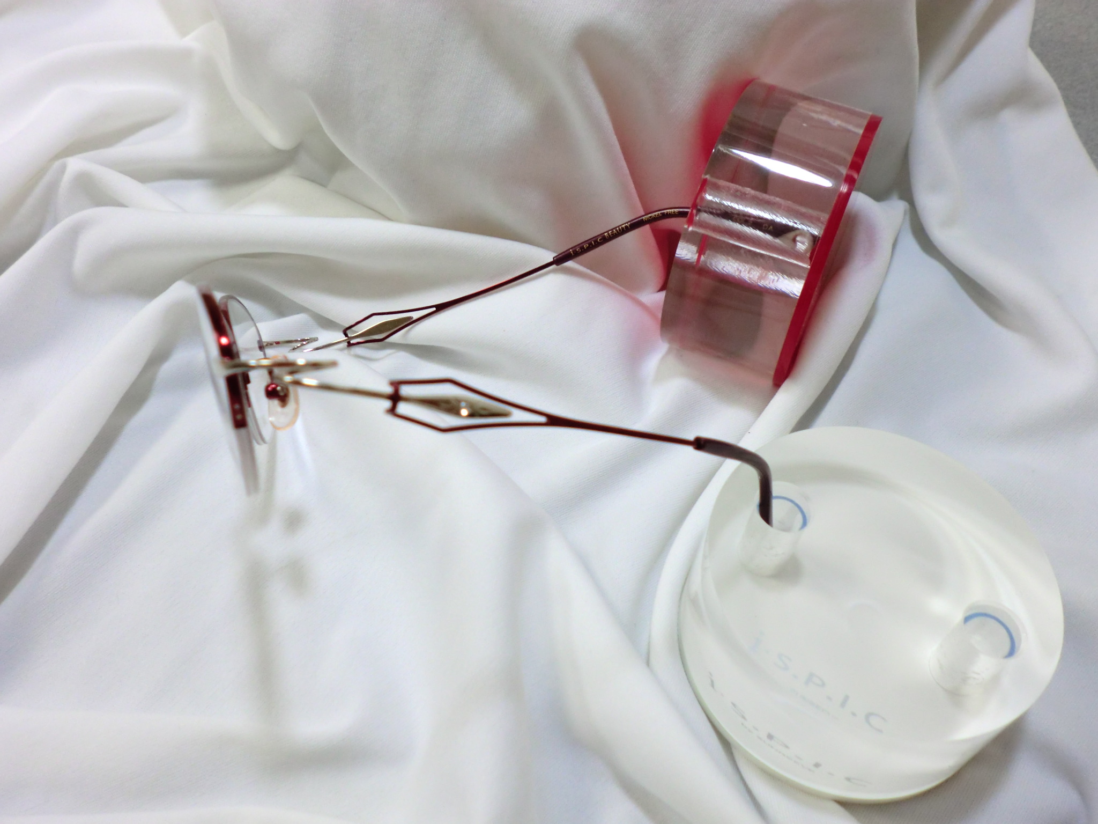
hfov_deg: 56.8
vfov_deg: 44.2
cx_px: 549
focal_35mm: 32
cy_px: 412
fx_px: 1015
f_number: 3.5
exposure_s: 1/60
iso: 125
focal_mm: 5.8
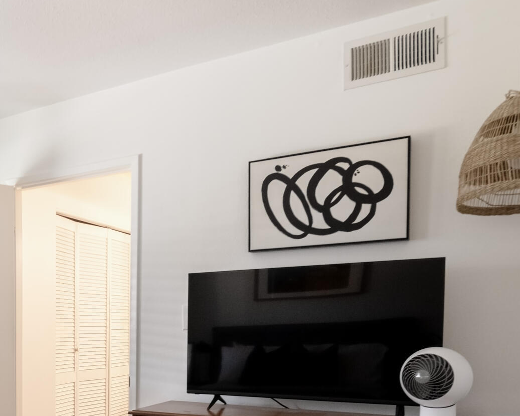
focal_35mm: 38
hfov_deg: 41.6
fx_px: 585
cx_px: -2
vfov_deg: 37.3
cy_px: 353
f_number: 6.3
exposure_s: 1/160
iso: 800
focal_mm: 14
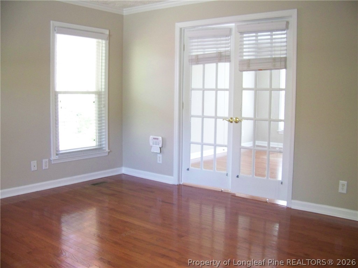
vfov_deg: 39.7
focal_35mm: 36
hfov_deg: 51.4
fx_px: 372
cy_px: 134
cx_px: 179
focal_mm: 5.85
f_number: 2.8
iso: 250
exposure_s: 1/30
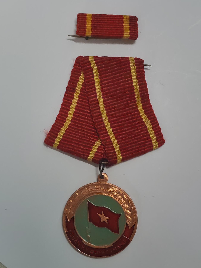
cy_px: 134
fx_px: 526
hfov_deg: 21.6
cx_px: 100
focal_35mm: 68
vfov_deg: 28.6
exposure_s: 1/50
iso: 640
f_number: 1.95
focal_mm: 5.52
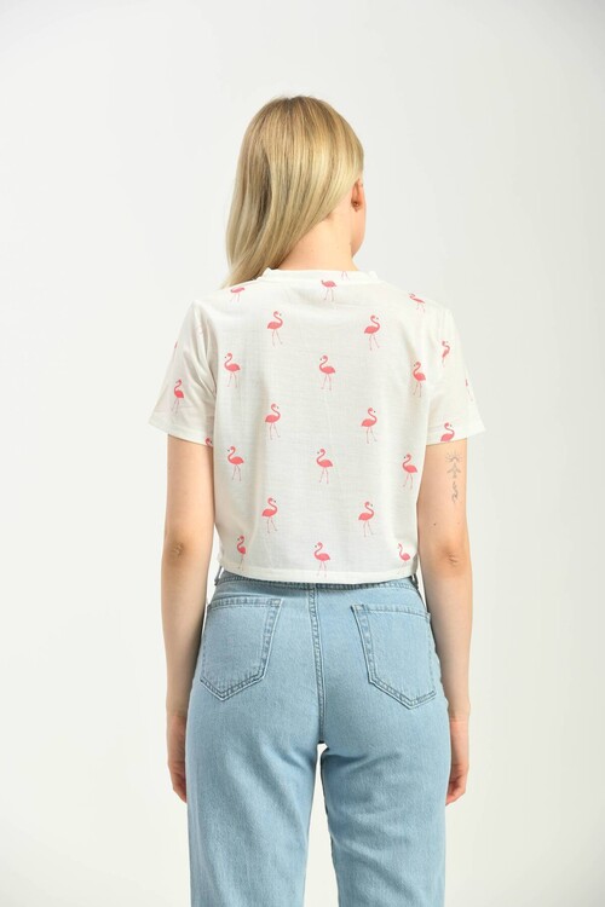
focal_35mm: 120
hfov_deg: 11.4
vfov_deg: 17.1
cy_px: 454
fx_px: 3025
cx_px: 302
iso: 100
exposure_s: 1/160
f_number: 6.3
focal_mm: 120
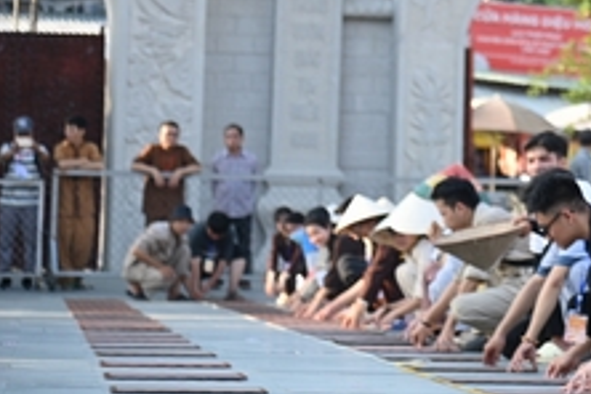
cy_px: -64
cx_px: 807
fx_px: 3365
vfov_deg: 6.7
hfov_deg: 9.8
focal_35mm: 205
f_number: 4
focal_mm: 70
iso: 400
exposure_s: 1/400
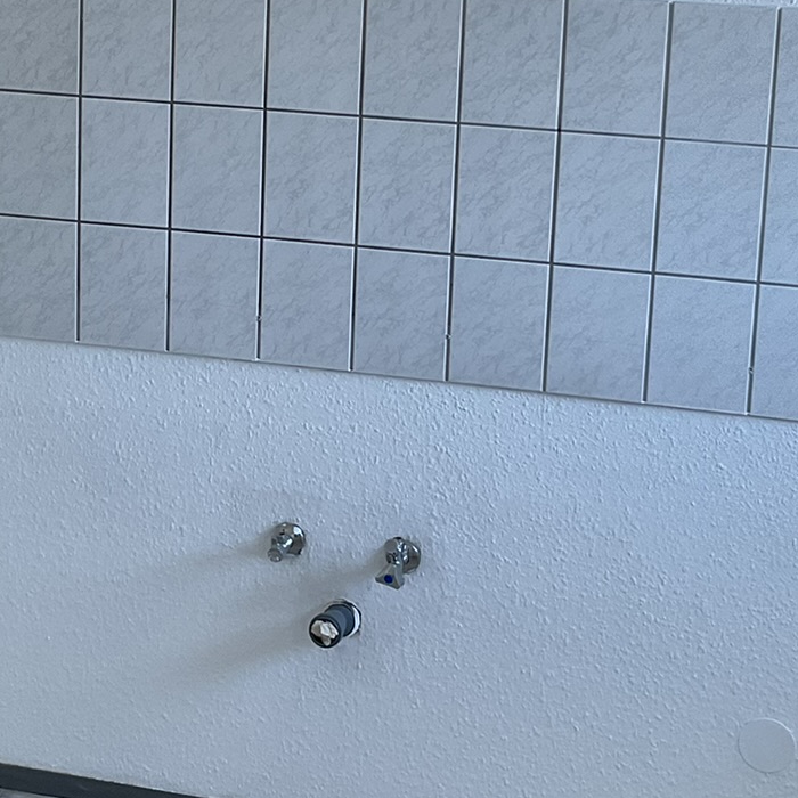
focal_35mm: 75
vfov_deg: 22.9
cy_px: 226
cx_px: 383
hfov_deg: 23.1
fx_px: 1956
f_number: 1.8
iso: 64
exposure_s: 1/69
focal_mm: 3
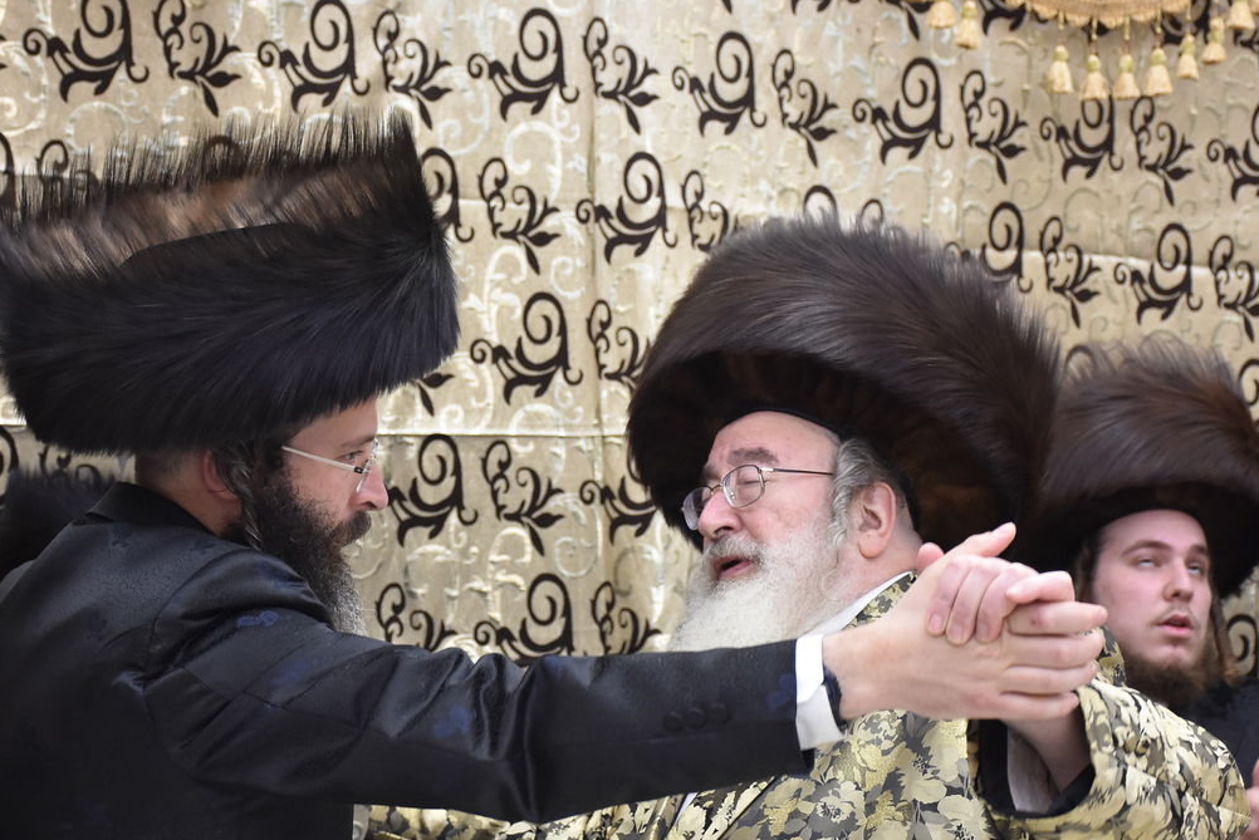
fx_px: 3079
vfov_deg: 15.5
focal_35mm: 88
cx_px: 570
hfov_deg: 23.1
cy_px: 532
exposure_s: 1/80
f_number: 5.6
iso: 1250
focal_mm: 42
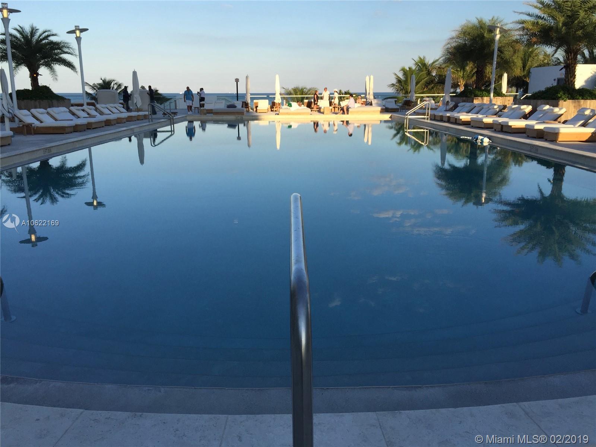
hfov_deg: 61.7
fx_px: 499
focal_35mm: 29
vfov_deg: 48.2
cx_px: 298
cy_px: 224
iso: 32
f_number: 2.2
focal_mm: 4.15
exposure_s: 1/1163
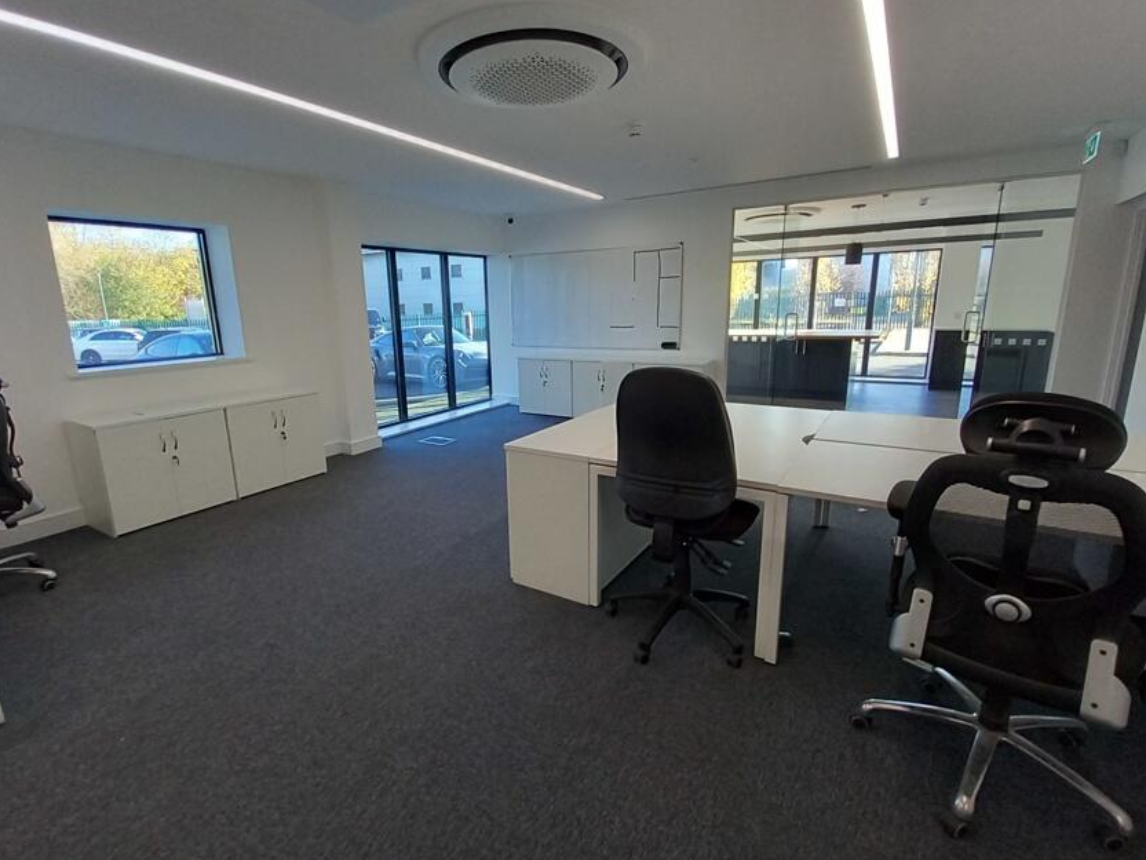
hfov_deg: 94.5
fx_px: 530
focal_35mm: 16
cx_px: 555
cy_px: 413
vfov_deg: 78.1
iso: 125
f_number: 2.2
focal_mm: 1.13
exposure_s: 1/100
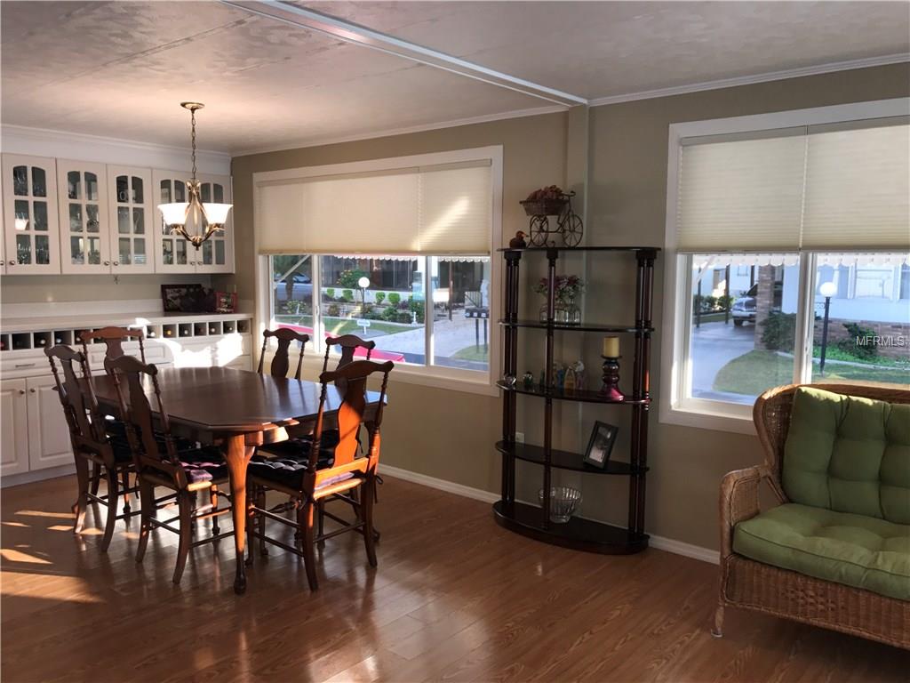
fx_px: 736
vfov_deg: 49.7
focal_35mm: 28
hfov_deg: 63.4
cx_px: 455
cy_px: 342
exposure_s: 1/53
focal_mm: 3.99
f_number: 1.8
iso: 20
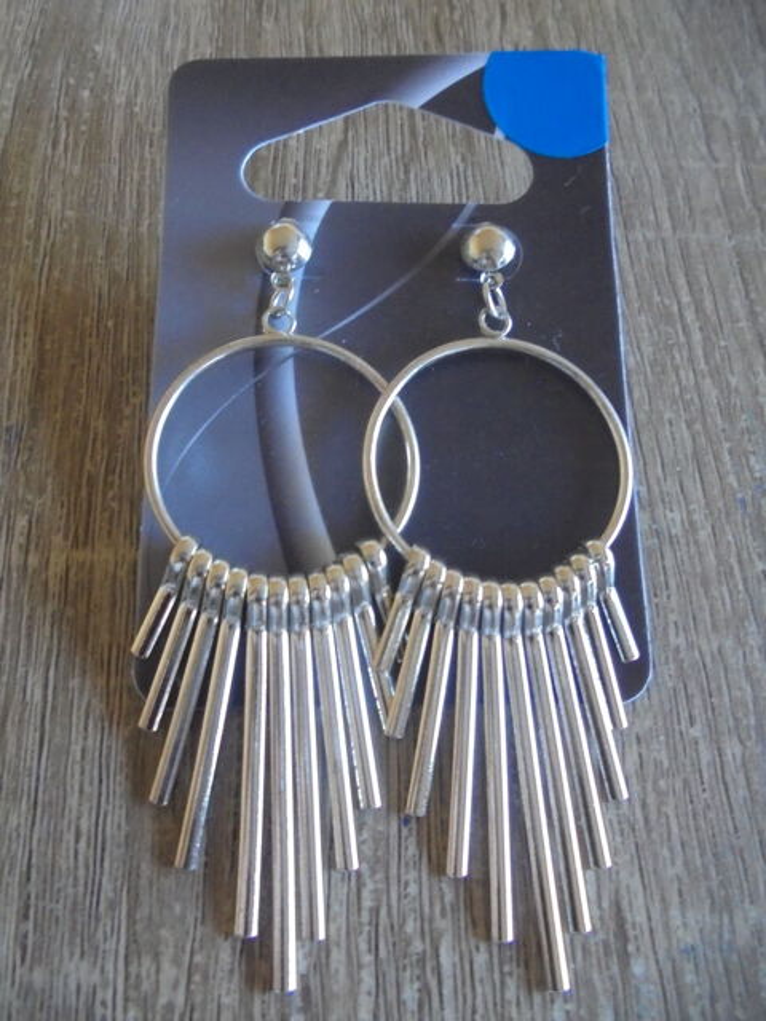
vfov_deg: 67.3
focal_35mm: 26
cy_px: 510
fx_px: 767
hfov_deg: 53.1
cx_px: 383
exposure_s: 1/30
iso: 400
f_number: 3.5
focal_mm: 4.6
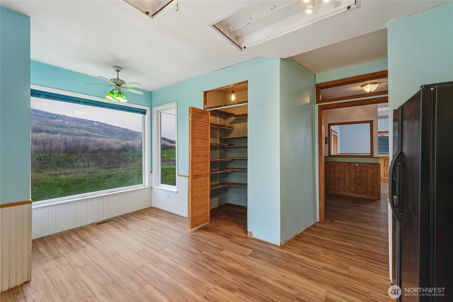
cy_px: 151
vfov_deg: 81.2
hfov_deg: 104.3
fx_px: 176
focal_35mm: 14
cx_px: 226
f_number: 9
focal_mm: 14
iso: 400
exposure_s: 1/160
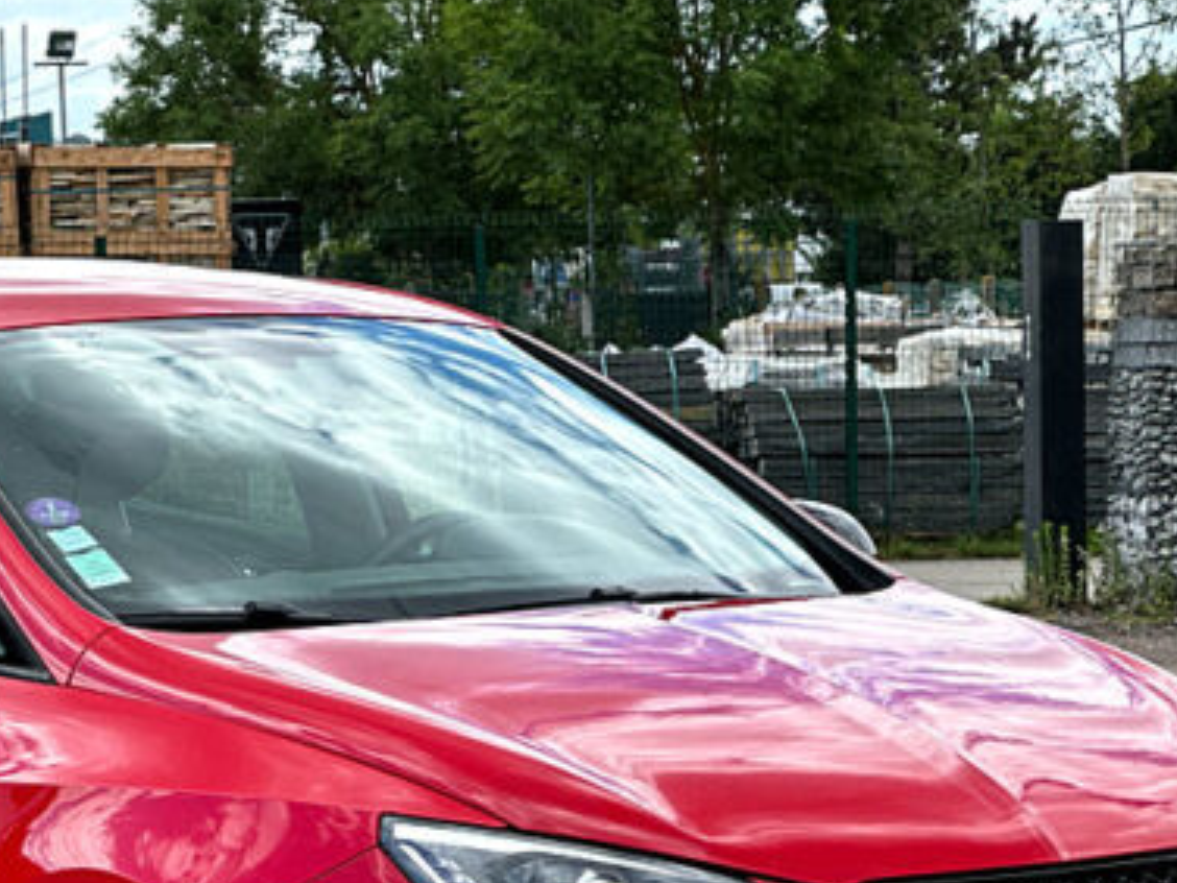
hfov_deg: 12.0
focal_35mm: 164
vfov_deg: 9.0
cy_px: 739
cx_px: 257
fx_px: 5576
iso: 25
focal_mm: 9
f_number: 2.8
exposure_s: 1/295
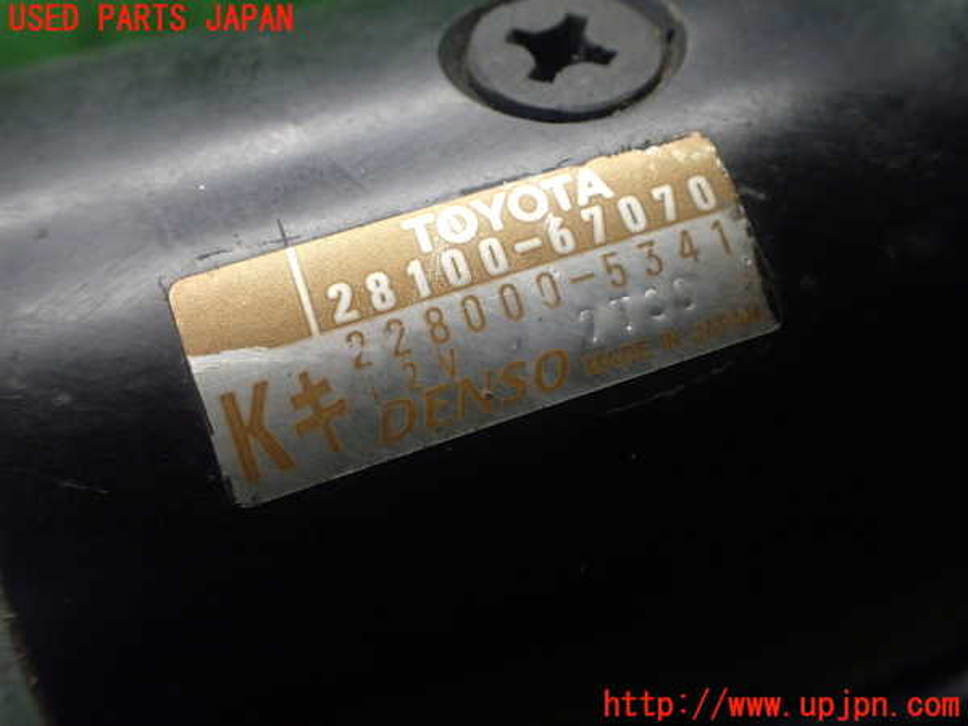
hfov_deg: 60.0
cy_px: 363
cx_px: 484
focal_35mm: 30
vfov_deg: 46.8
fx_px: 839
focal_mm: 5.4
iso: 500
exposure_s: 1/125
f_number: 2.3
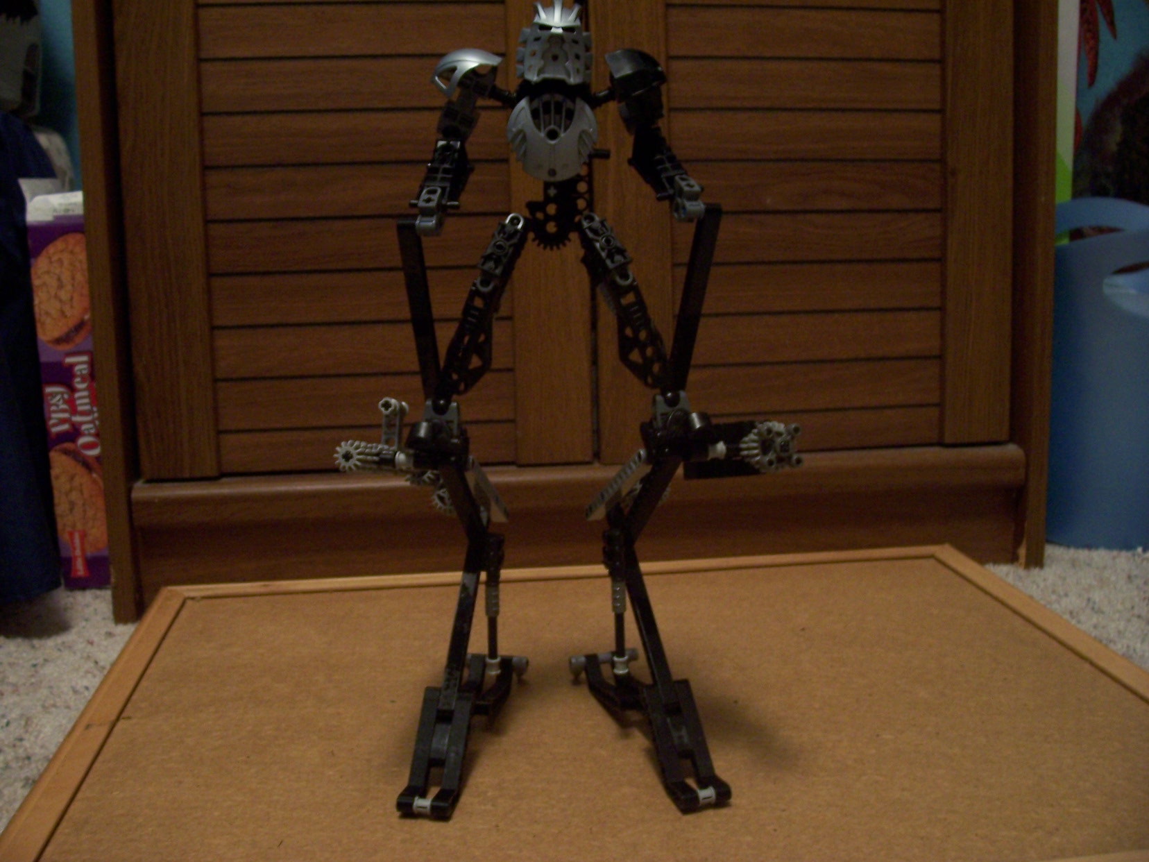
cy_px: 431
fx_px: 1129
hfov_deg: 54.0
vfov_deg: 41.8
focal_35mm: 34
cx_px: 574
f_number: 2.7
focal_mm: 5.6
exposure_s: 1/8
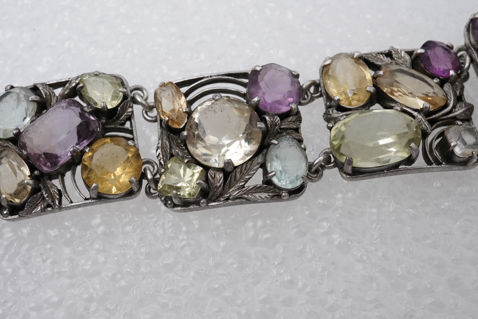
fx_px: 597
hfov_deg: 43.6
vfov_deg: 29.9
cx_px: 239
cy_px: 160
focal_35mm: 45
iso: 500
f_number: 22
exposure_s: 1/125
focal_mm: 30
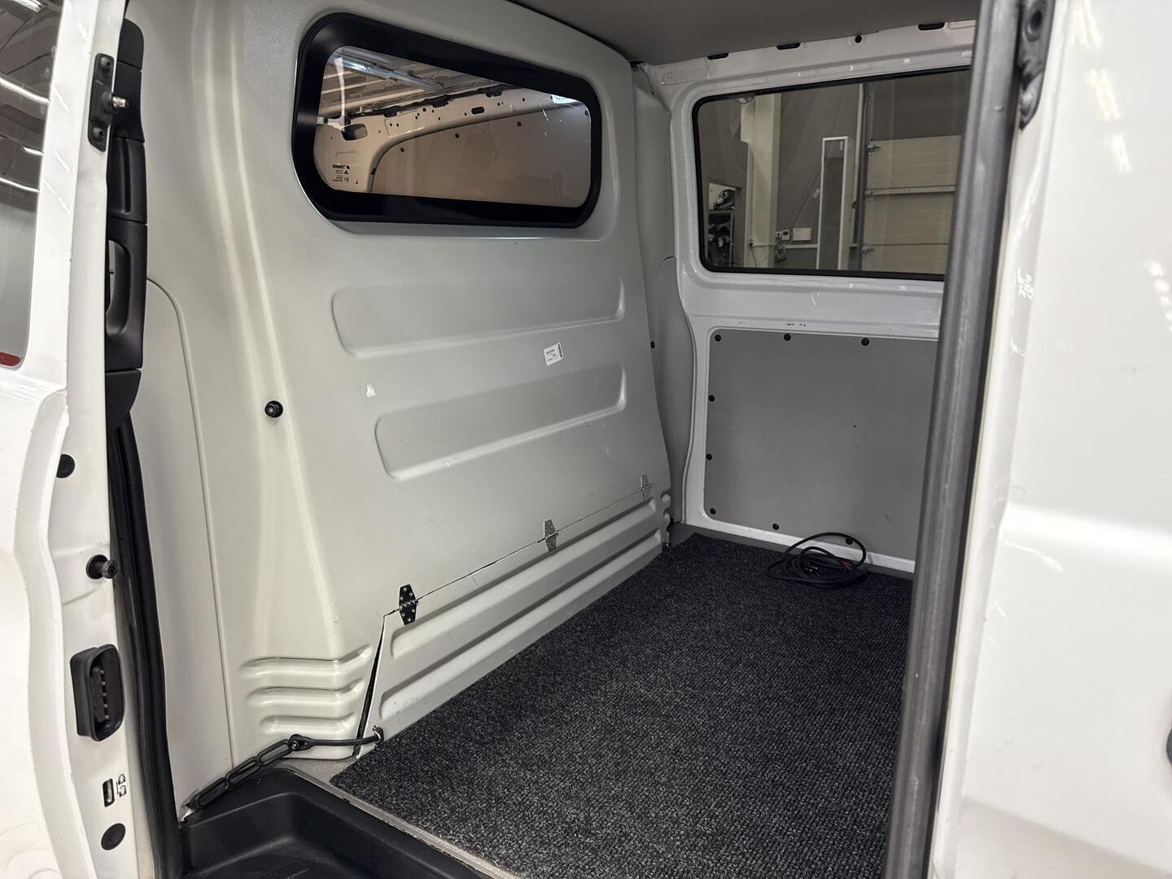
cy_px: 440
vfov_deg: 56.8
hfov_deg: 71.6
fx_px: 813
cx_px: 586
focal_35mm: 24
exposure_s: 1/50
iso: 250
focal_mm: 6.76
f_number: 1.78
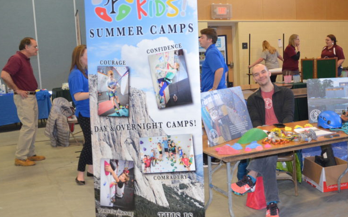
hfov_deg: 44.2
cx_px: 223
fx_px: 424
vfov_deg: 28.8
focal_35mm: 45
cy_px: 100
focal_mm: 21
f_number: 3.8
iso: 1400
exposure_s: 1/60
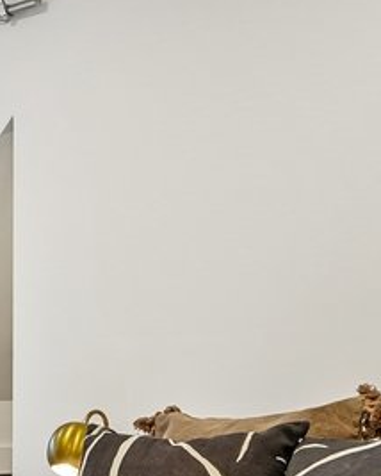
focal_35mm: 115
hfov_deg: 12.1
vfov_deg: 16.6
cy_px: 393
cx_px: -360
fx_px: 1619
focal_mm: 16
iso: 400
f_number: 8
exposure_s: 1/20
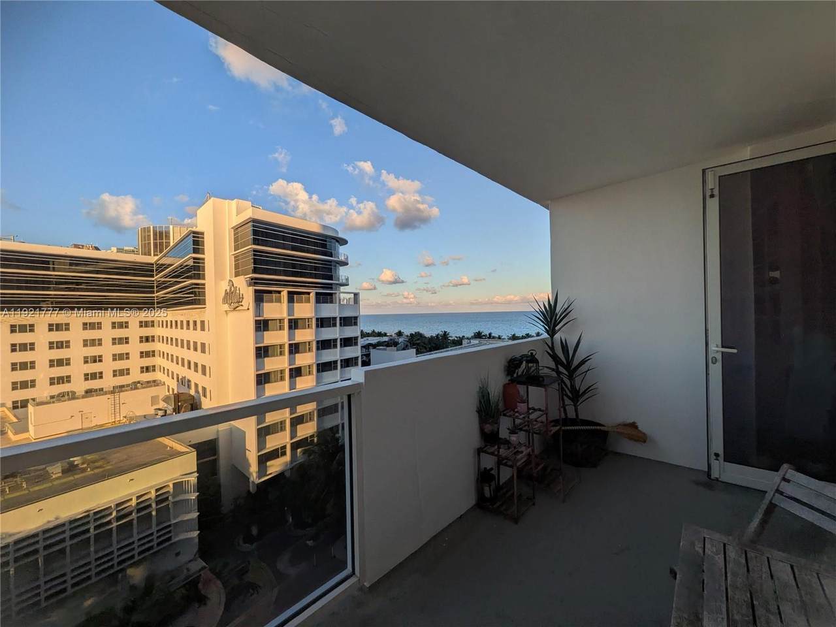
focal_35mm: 14
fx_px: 338
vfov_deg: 85.7
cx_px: 418
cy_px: 314
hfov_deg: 102.1
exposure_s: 1/1414
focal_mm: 1.83
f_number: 2.2
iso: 47
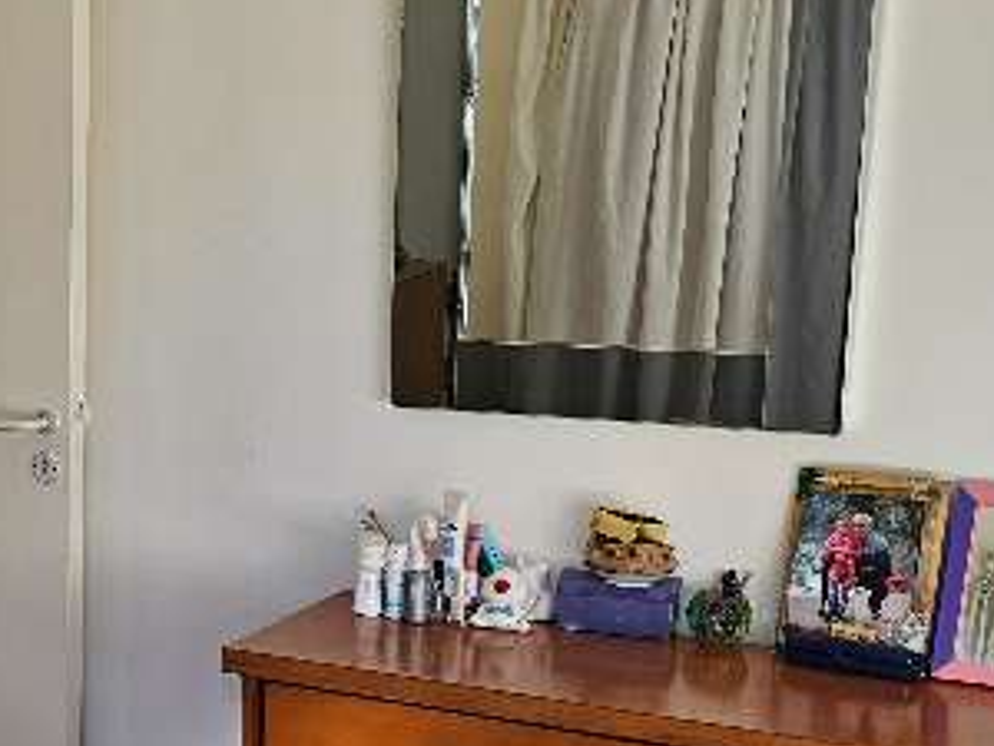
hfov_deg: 26.9
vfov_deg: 21.1
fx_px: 1981
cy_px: 552
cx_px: 40
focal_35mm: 69
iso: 32
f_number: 1.7
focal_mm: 6.3
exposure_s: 1/180
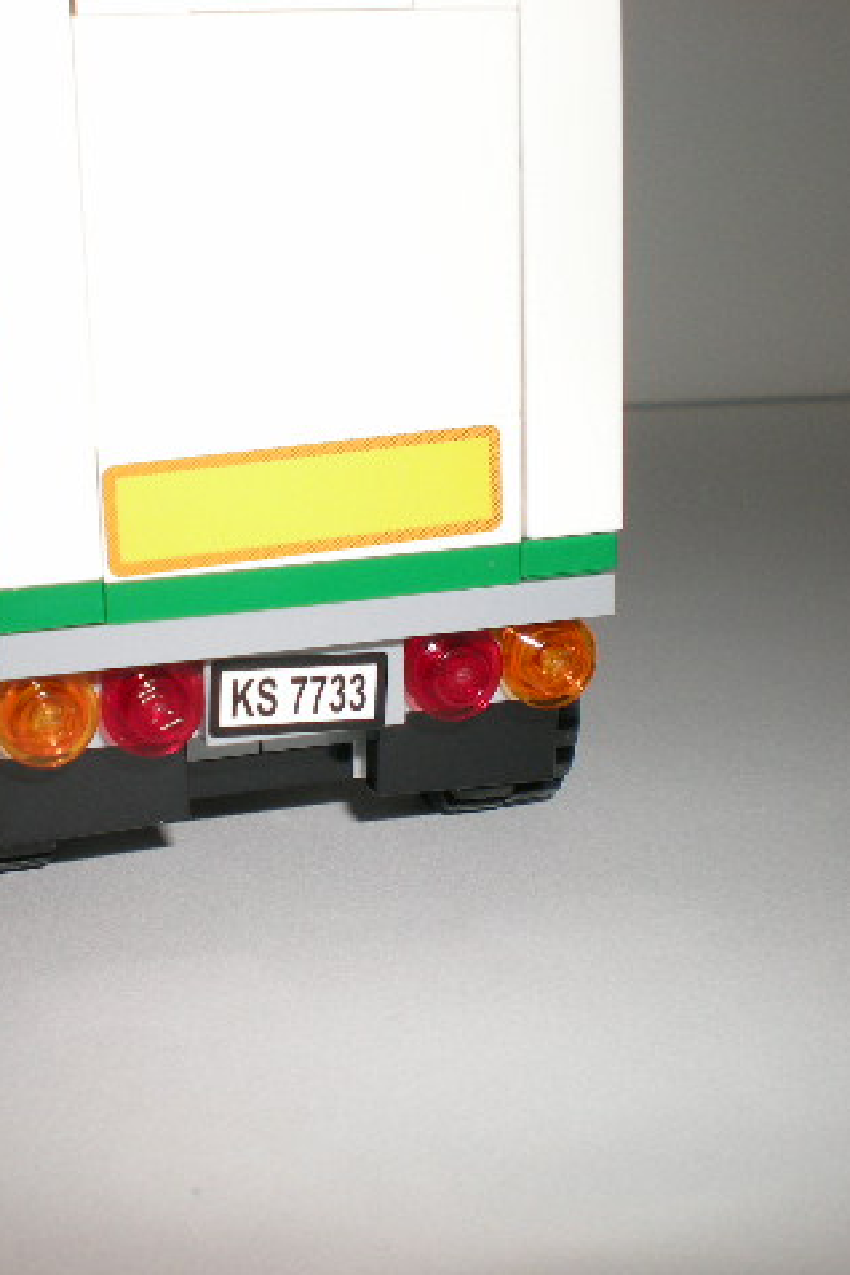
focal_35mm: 53
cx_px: 227
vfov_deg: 37.5
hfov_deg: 25.3
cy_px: 639
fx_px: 1877
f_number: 4.6
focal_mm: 6.3
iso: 64
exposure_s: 1/60
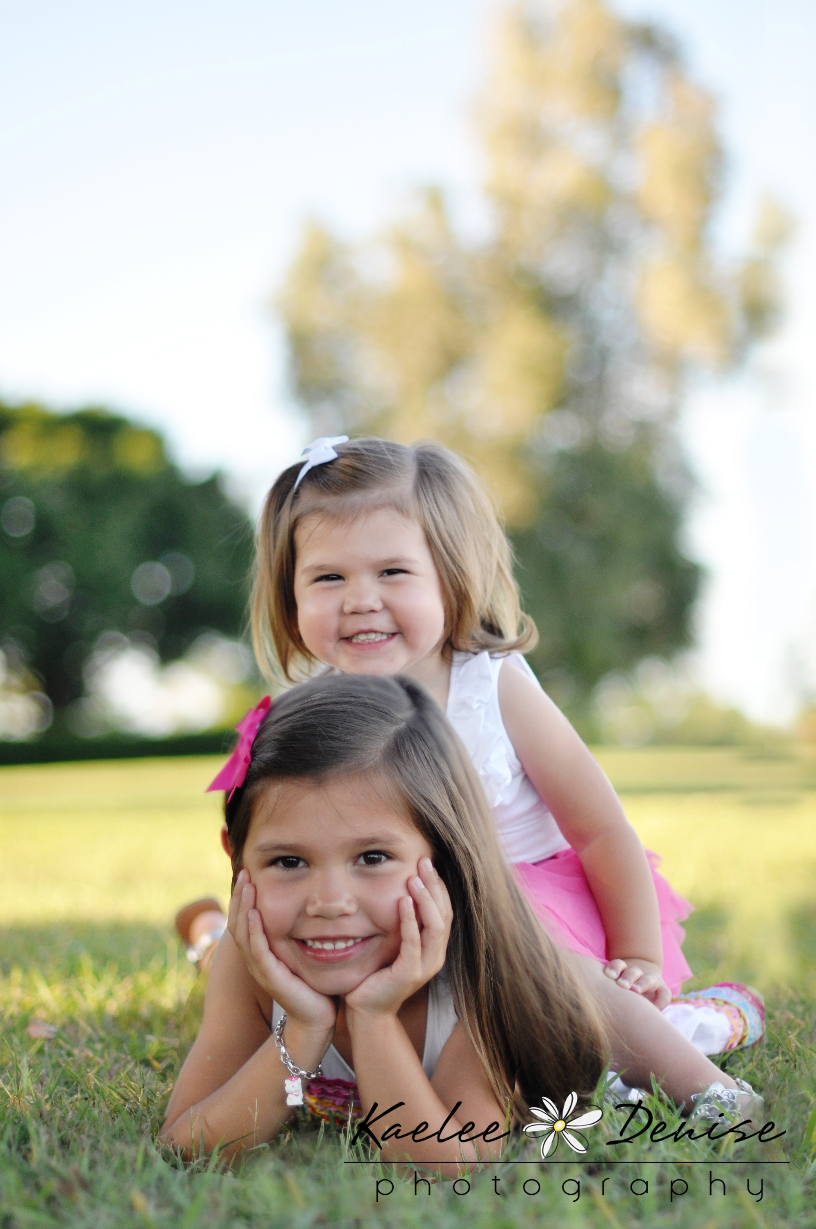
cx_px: 408
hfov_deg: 18.1
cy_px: 614
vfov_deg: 27.0
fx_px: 2556
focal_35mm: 75
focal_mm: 50
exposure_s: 1/4000
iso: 320
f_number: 1.6
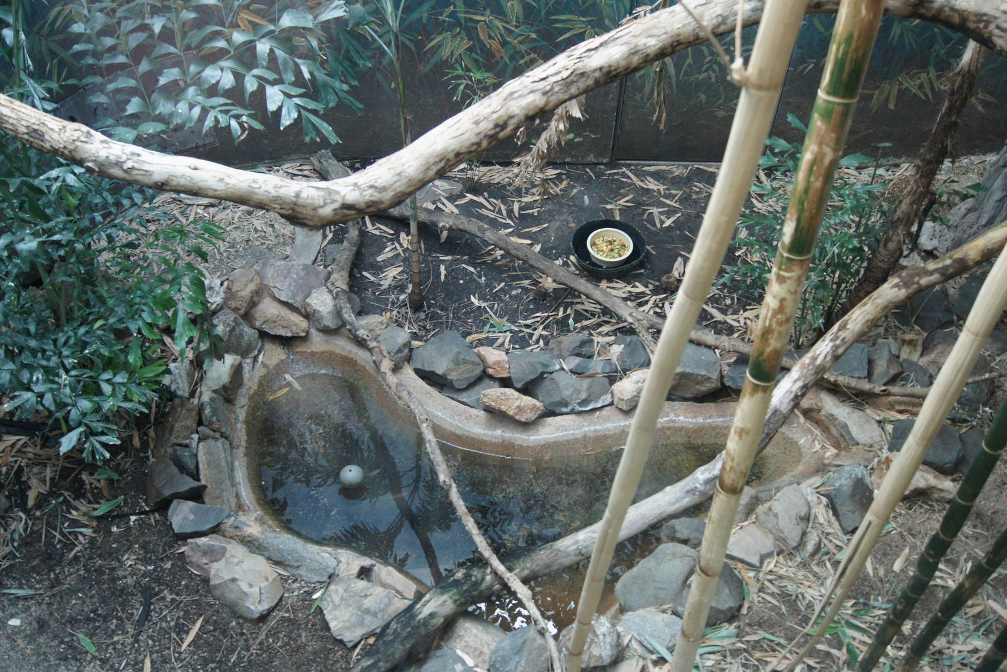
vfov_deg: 40.0
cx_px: 504
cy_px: 336
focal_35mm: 33
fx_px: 923
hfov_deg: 57.2
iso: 1600
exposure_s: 1/100
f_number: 4
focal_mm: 22
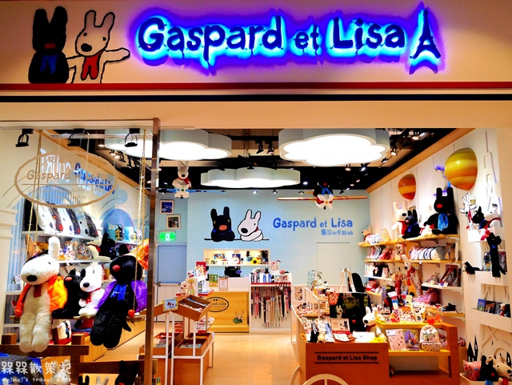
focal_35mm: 30
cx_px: 256
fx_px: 444
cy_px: 192
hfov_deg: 59.9
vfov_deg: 46.9
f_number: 4
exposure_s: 1/100
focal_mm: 15
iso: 200
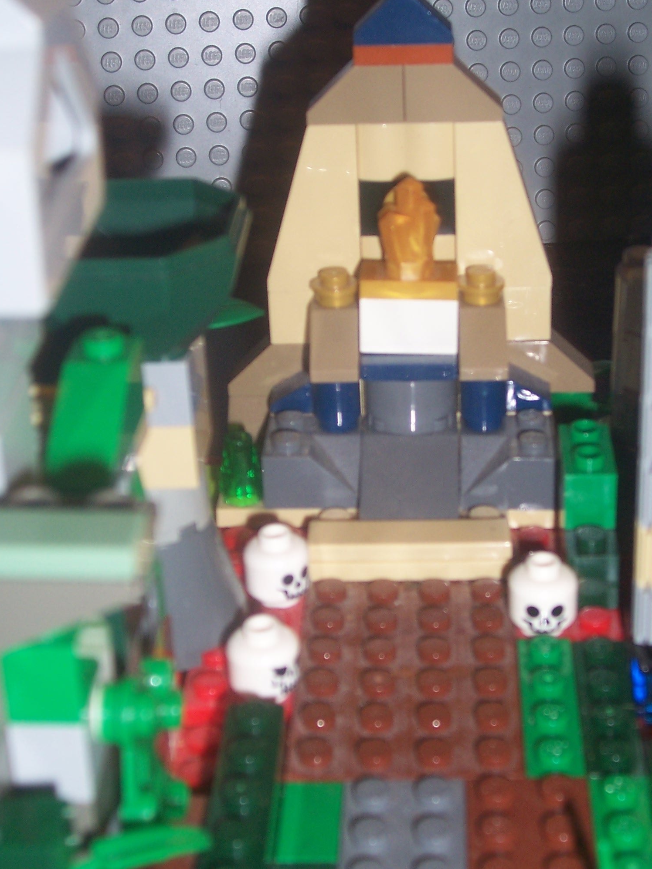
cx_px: 407
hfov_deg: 21.6
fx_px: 1708
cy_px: 458
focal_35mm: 68
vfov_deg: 28.6
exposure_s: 1/60
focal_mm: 8.6
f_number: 3.4
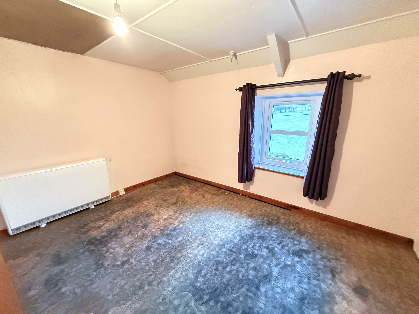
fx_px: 169
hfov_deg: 102.1
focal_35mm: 14
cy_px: 157
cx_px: 210
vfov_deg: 85.7
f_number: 2.2
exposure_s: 1/50
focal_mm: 2.22
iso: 1250
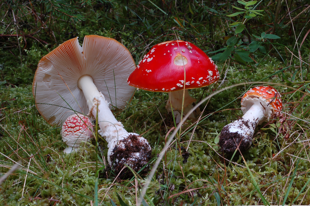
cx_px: 155
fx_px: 1032
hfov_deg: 17.1
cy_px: 103
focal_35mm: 120
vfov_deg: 11.4
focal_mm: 80
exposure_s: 1/10
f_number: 22
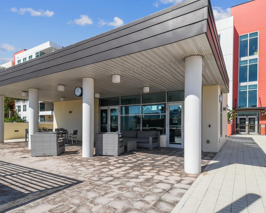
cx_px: 129
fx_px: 157
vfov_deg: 67.9
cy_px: 118
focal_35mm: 20
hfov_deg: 80.3
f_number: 7.1
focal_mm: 10
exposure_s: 1/160
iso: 100
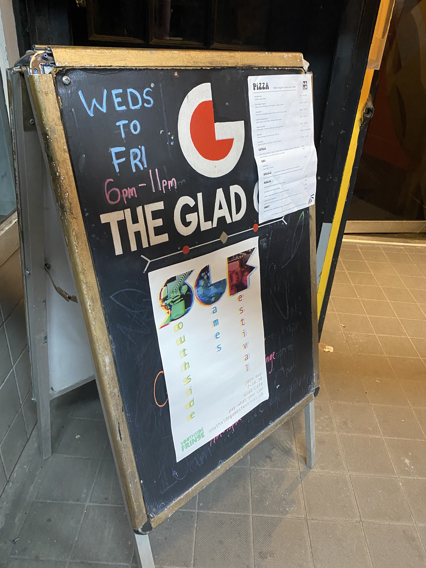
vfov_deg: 67.3
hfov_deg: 53.1
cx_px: 213
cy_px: 284
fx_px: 427
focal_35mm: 26
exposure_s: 1/50
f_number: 1.8
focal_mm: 4.25
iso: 400
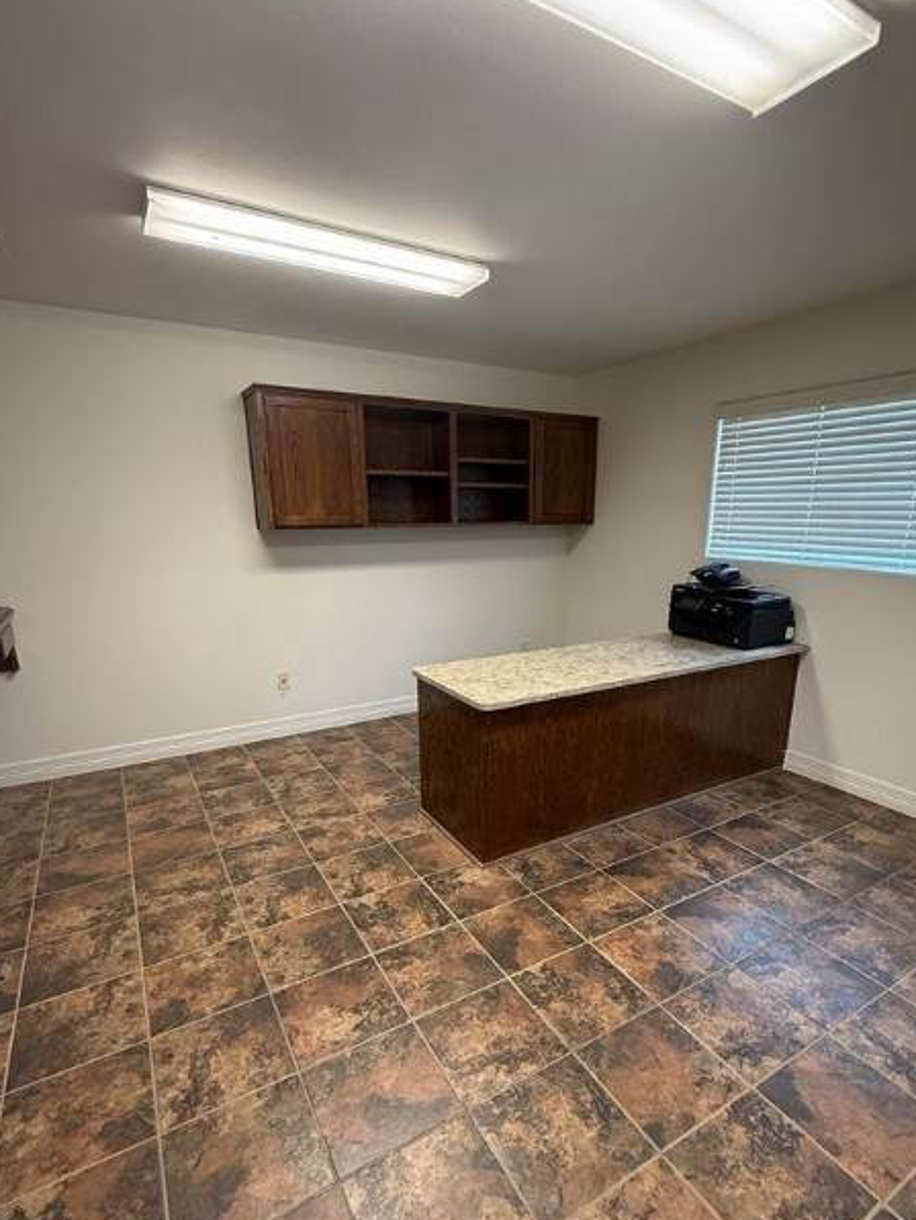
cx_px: 497
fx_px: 635
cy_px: 693
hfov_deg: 71.5
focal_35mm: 18
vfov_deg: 87.2
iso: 200
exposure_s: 1/60
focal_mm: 2.22
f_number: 2.2
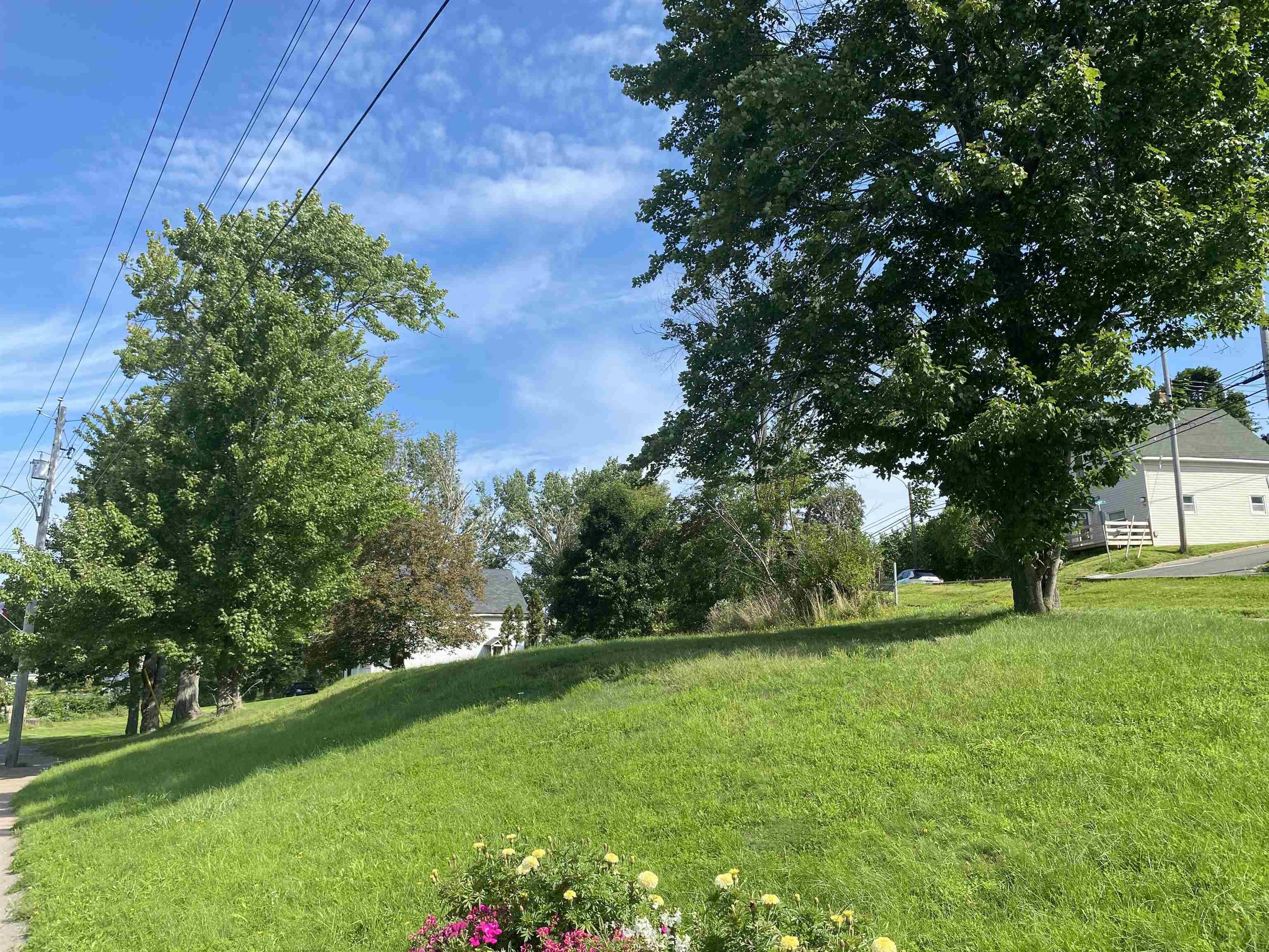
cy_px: 476
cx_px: 634
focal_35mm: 26
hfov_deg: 67.3
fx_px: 953
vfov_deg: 53.1
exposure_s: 1/1808
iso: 32
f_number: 1.8
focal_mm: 4.25
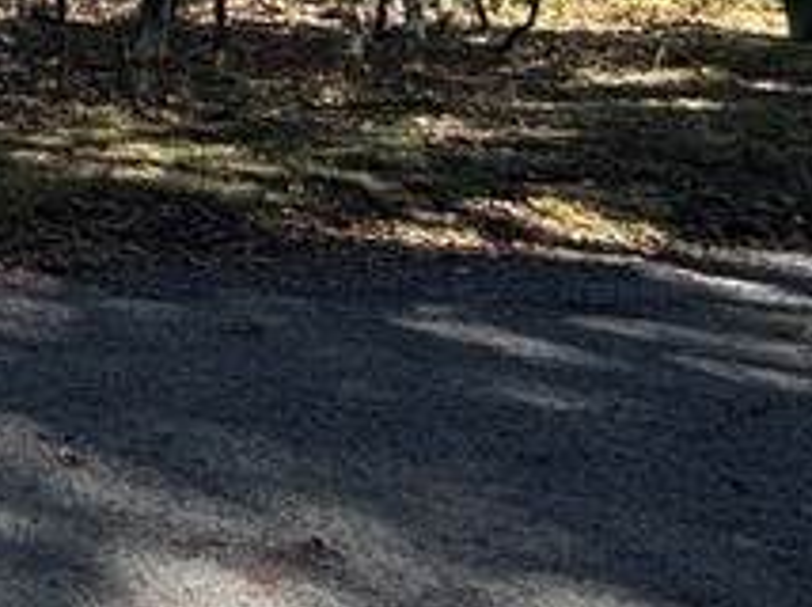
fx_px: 1570
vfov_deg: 18.7
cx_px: -994
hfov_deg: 16.7
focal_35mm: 67
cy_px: -357
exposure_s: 1/433
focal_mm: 2.22
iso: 50
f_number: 2.2
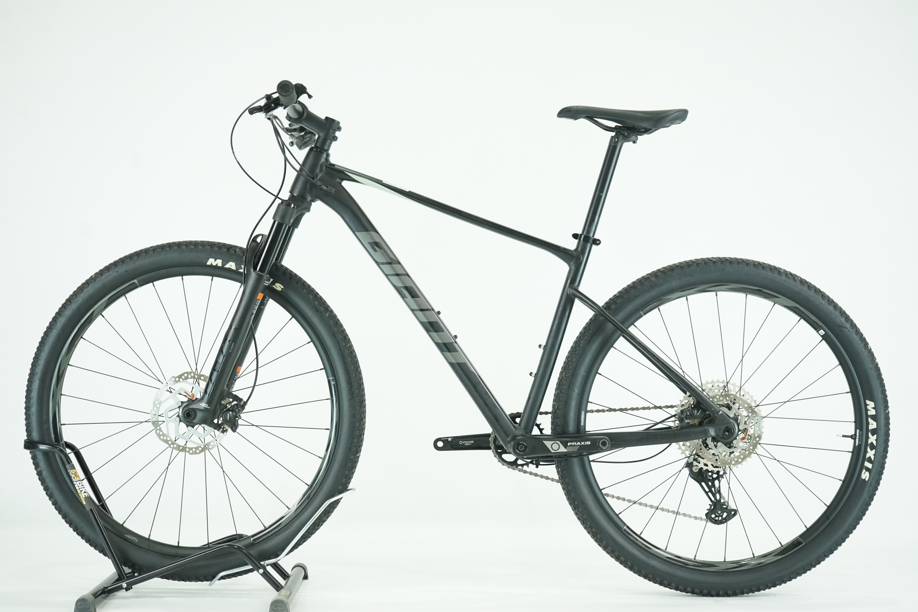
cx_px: 459
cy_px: 306
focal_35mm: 55
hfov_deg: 36.2
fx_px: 1402
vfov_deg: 24.6
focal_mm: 55
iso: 2500
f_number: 5.6
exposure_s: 1/200
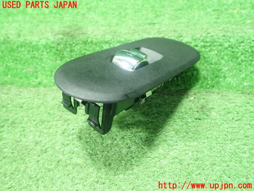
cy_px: 96
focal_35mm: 30
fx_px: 220
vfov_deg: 46.8
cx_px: 127
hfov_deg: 60.0
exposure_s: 1/80
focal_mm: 5.5
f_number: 2.3
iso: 800
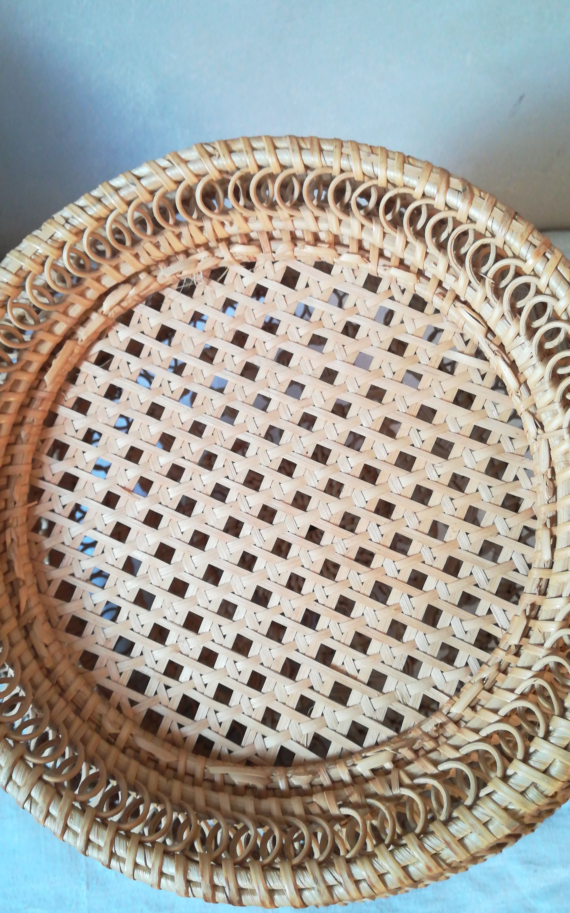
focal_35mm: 30
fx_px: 746
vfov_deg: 62.9
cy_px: 447
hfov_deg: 41.8
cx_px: 286
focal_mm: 3.83
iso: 400
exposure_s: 1/33.3
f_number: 2.2
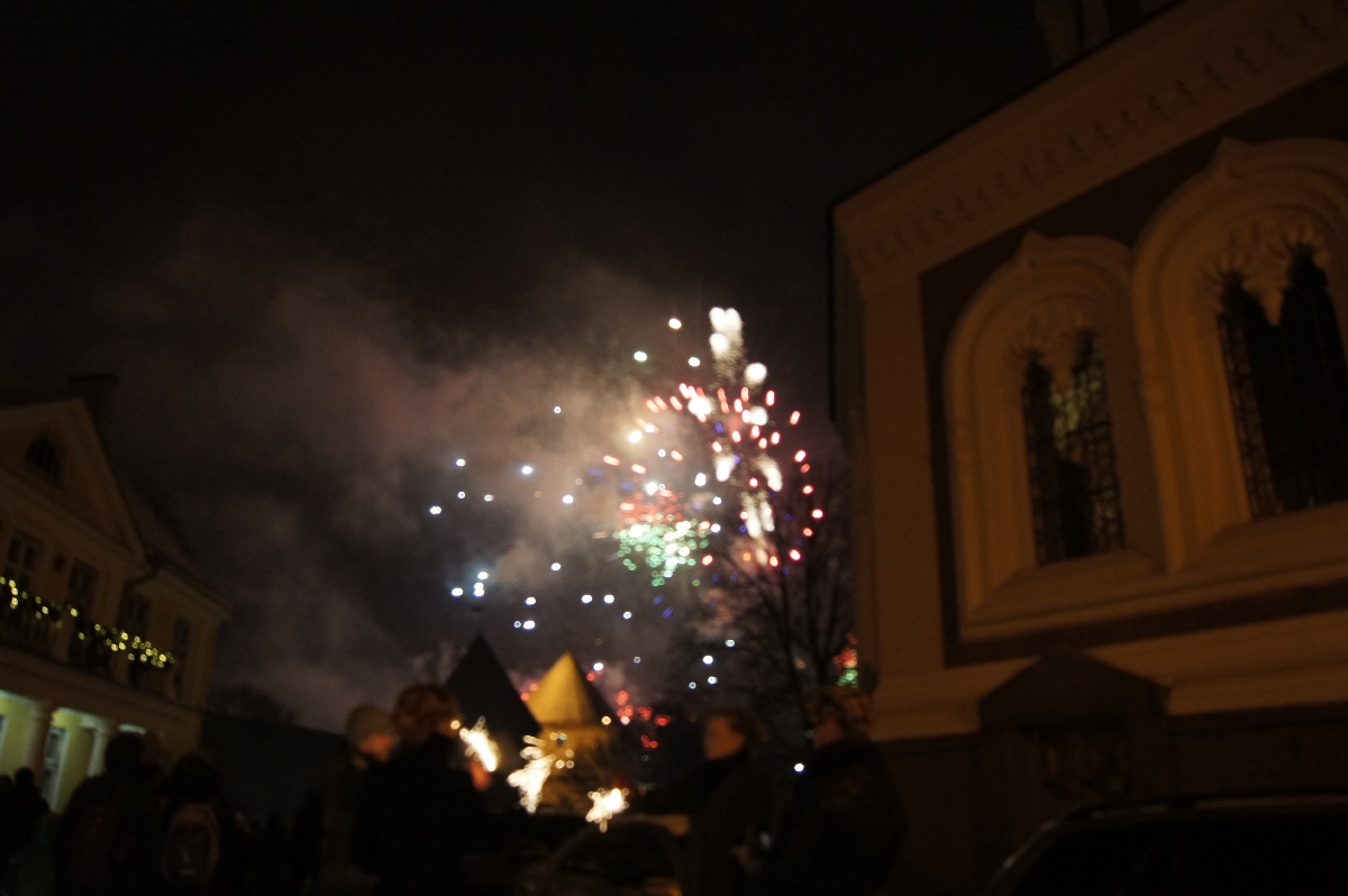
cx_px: 674
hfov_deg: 67.4
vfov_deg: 47.9
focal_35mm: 27
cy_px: 448
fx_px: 1010
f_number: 3.5
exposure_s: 1/25
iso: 800
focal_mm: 18
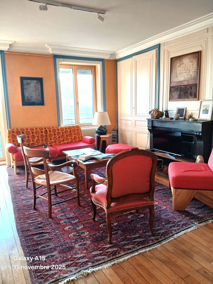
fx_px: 213
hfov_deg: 53.1
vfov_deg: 67.3
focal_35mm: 26
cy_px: 142
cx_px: 106
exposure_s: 1/50
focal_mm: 3.98
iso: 80
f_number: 1.8
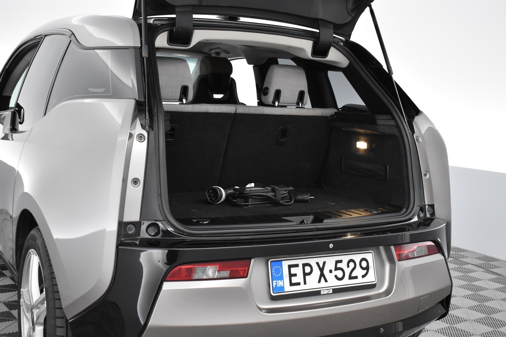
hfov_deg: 42.3
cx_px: 253
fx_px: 654
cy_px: 168
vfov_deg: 29.0
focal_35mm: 46
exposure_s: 1/100
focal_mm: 31
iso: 3200
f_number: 5
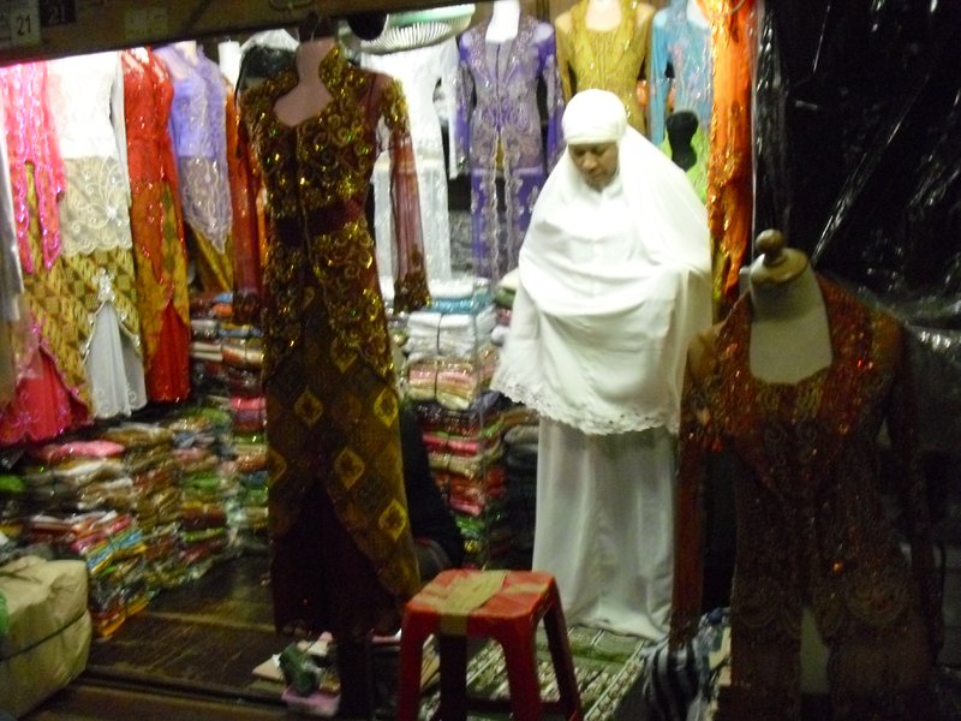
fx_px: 1055
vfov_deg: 37.7
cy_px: 360
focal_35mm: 38
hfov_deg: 49.0
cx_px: 480
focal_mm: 6.2
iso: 800
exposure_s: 1/30
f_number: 2.8
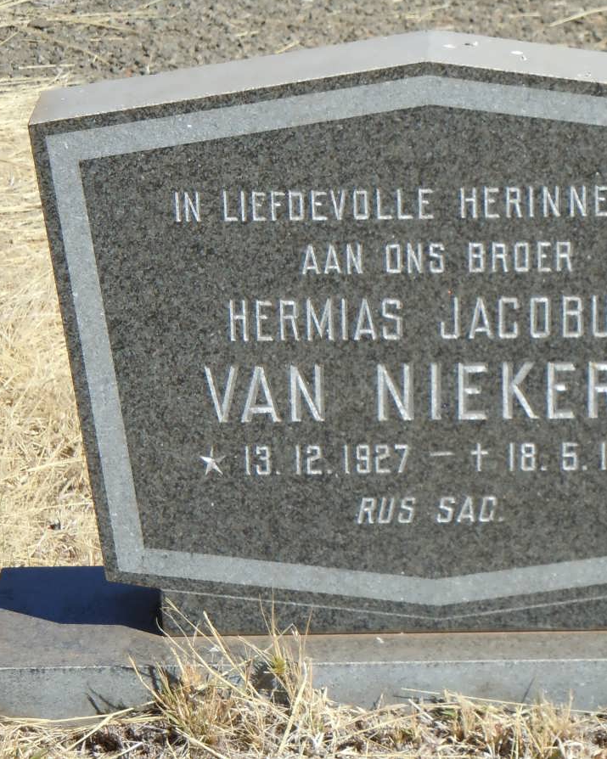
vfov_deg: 12.7
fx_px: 3414
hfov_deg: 10.1
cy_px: 378
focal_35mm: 152
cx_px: 428
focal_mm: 20.9
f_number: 4.6
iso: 200
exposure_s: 1/800
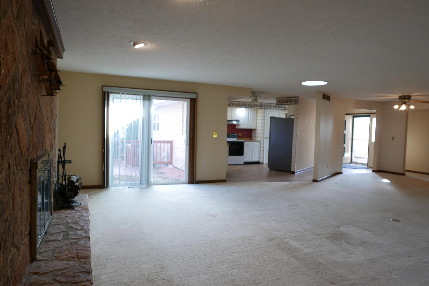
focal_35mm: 24
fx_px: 286
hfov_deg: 73.7
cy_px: 143
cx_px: 214
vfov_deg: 53.1
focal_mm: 10.9
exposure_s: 1/80
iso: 200
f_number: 2
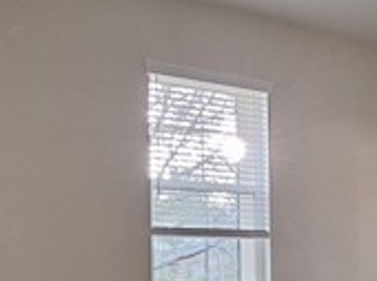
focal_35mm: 49
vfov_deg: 28.4
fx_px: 533
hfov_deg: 38.4
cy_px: 257
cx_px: 259
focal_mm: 1.74
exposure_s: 1/30
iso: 160
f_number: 2.2
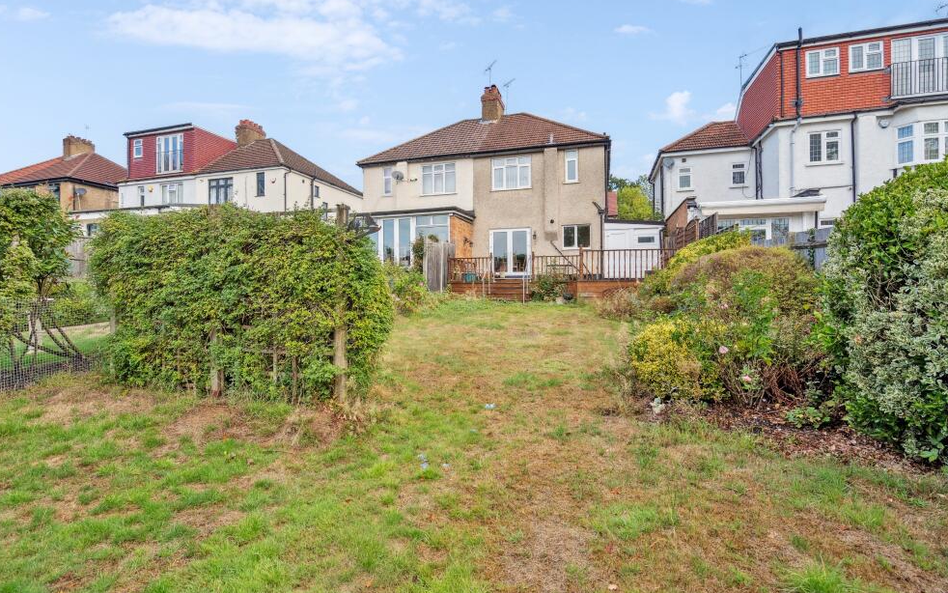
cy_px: 283
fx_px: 439
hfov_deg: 94.3
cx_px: 455
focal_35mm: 17
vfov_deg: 68.0
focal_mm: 16
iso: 320
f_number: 5.6
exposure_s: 1/250
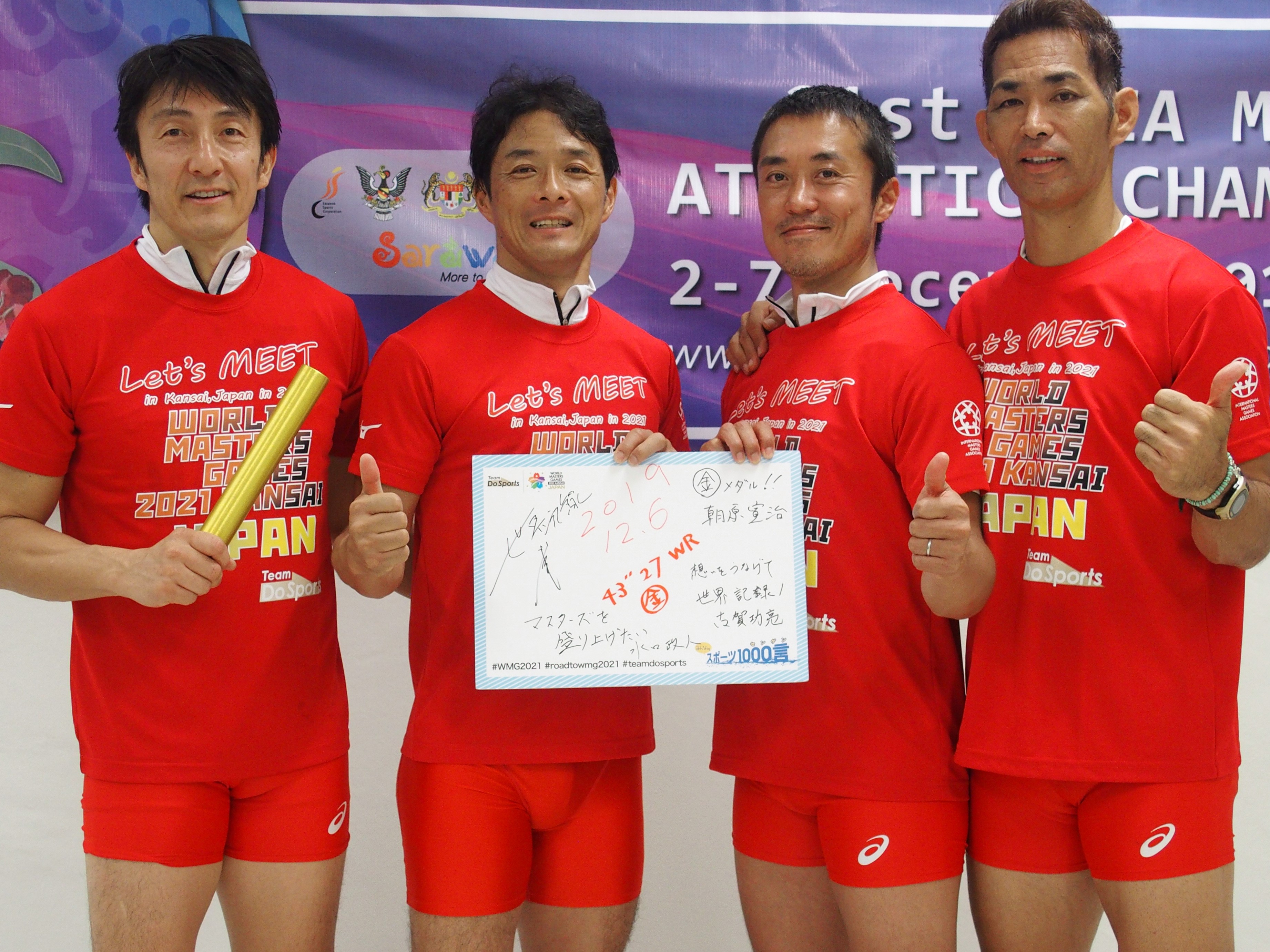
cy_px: 476
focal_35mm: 57
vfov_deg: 25.7
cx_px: 635
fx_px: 2091
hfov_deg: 33.8
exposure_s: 1/50
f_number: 2.8
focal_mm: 12
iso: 400
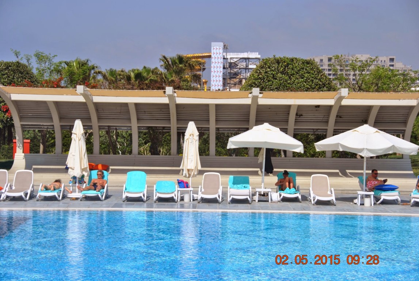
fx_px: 1084
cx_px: 210
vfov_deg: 14.7
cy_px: 140
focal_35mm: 93
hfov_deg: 21.9
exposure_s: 1/640
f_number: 6.3
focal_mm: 62
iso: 100
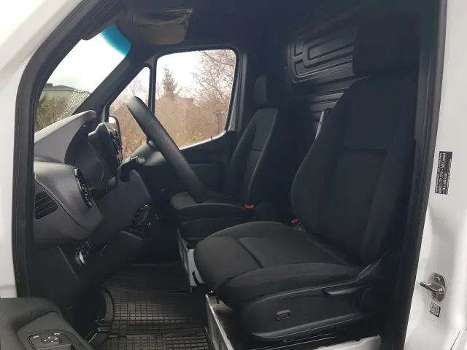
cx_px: 234
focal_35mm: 26
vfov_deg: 53.1
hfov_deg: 67.3
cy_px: 175
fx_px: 351
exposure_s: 1/122
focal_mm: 4.2
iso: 40
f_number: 1.7
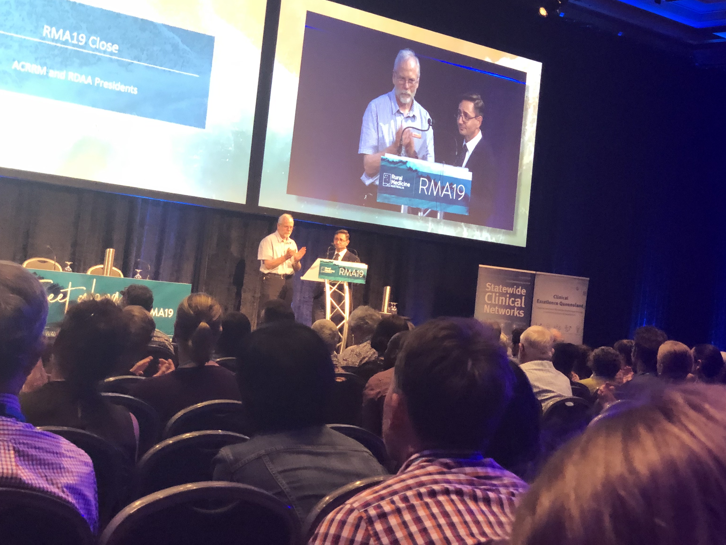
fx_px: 1426
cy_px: 189
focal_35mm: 68
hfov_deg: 28.5
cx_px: 446
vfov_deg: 21.5
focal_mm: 6
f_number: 2.4
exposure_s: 1/20
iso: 160
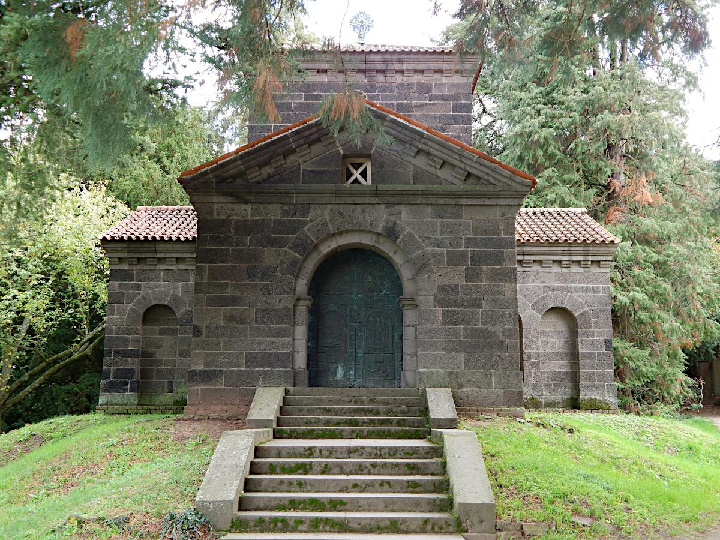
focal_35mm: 38
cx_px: 360
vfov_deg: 37.7
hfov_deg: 49.0
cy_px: 270
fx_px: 790
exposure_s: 1/40
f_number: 3.4
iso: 125
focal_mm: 6.8
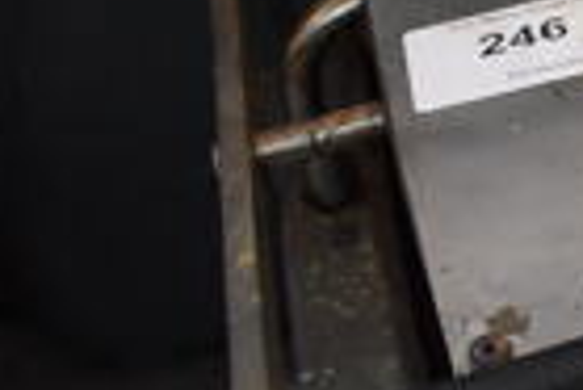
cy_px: 285
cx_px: 1183
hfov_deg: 11.6
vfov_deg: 8.7
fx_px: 2561
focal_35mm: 158
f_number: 4
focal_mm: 24
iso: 2000
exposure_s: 1/125
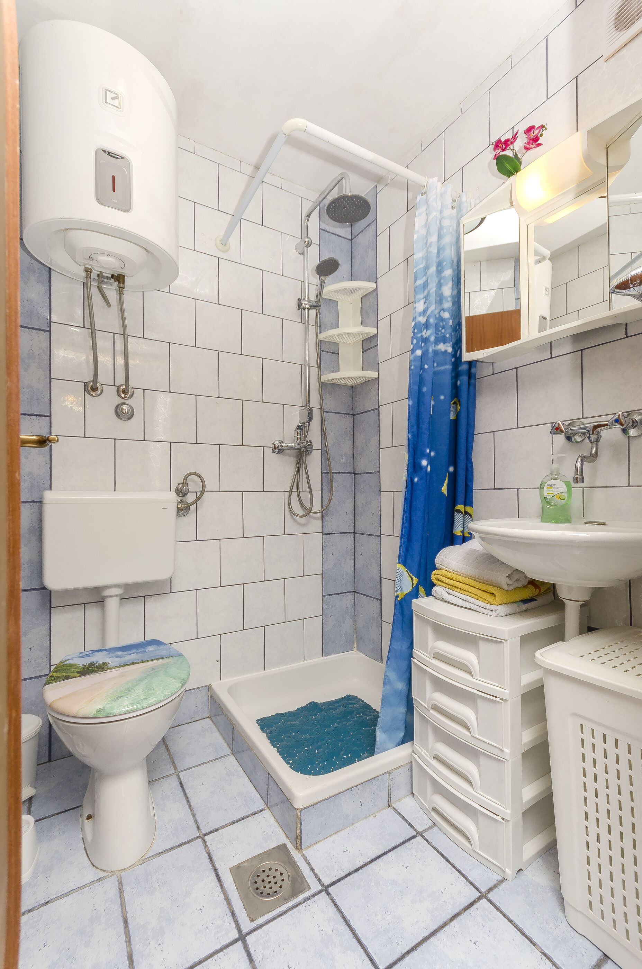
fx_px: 403
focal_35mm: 15
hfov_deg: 77.1
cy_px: 484
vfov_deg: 100.5
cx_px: 321
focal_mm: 10
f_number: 7.1
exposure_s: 1/80
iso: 160
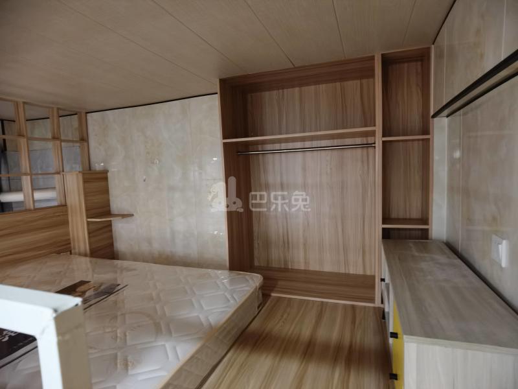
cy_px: 194
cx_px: 259
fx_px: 269
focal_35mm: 18
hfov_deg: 87.8
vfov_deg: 71.6
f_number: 1.8
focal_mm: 4.4
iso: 800
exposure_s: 1/20
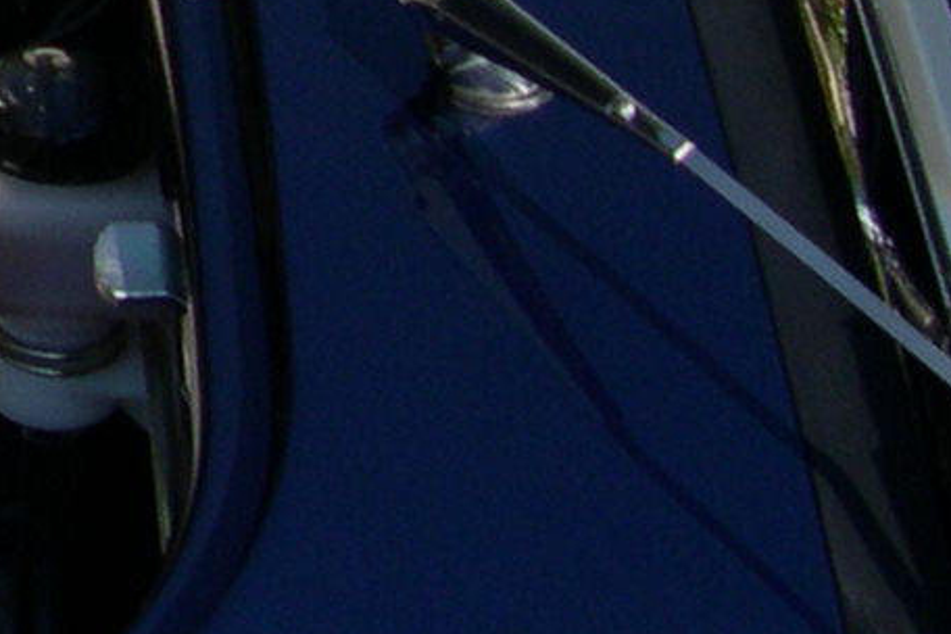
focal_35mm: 197
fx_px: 5204
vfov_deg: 6.7
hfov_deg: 9.3
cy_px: -803
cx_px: -1372
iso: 100
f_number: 7.6
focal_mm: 8
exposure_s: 1/161
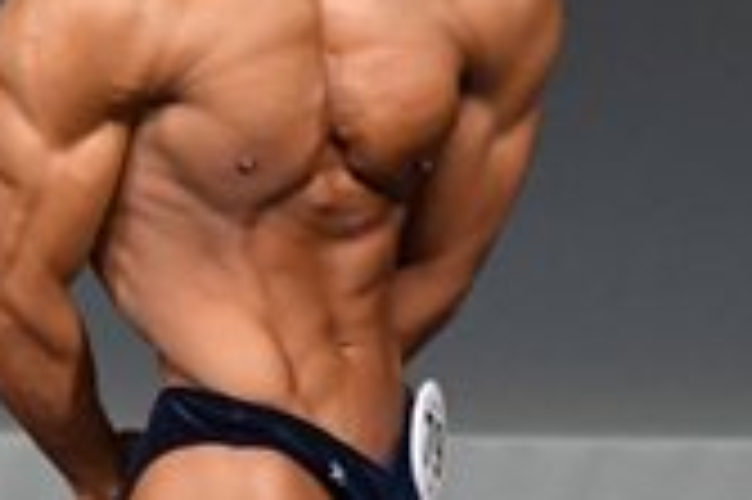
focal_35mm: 2083
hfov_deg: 1.0
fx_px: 43468
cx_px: 200
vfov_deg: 0.7
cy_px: 495
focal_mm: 300
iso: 4000
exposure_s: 1/400
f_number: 5.6
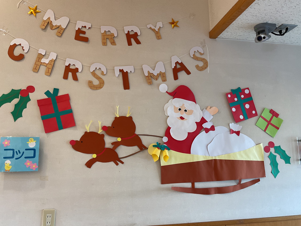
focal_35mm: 29
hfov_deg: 61.7
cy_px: 113
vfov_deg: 48.2
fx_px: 252
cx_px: 150
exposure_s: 1/50
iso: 50
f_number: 1.8
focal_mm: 3
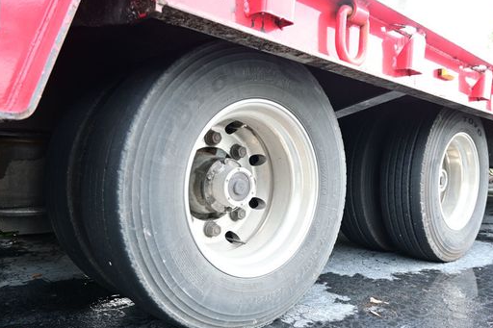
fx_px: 411
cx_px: 273
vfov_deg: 43.5
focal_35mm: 30
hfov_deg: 61.8
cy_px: 186
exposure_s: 1/25
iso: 250
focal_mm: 16
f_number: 3.5
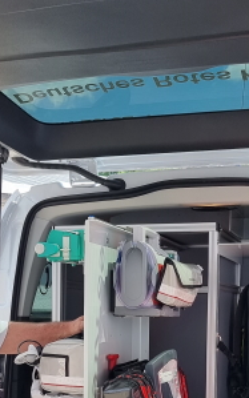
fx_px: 738
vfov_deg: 29.0
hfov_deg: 19.2
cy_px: 358
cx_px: 124
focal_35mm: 68
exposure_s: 1/312
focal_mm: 6.7
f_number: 1.8
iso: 50
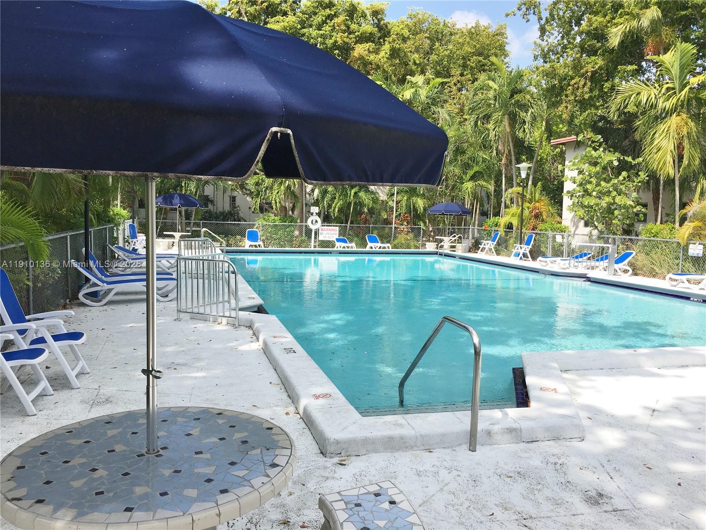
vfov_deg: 48.2
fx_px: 591
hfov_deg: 61.7
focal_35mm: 29
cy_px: 265
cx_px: 353
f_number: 2.2
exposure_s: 1/1374
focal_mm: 4.15
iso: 25
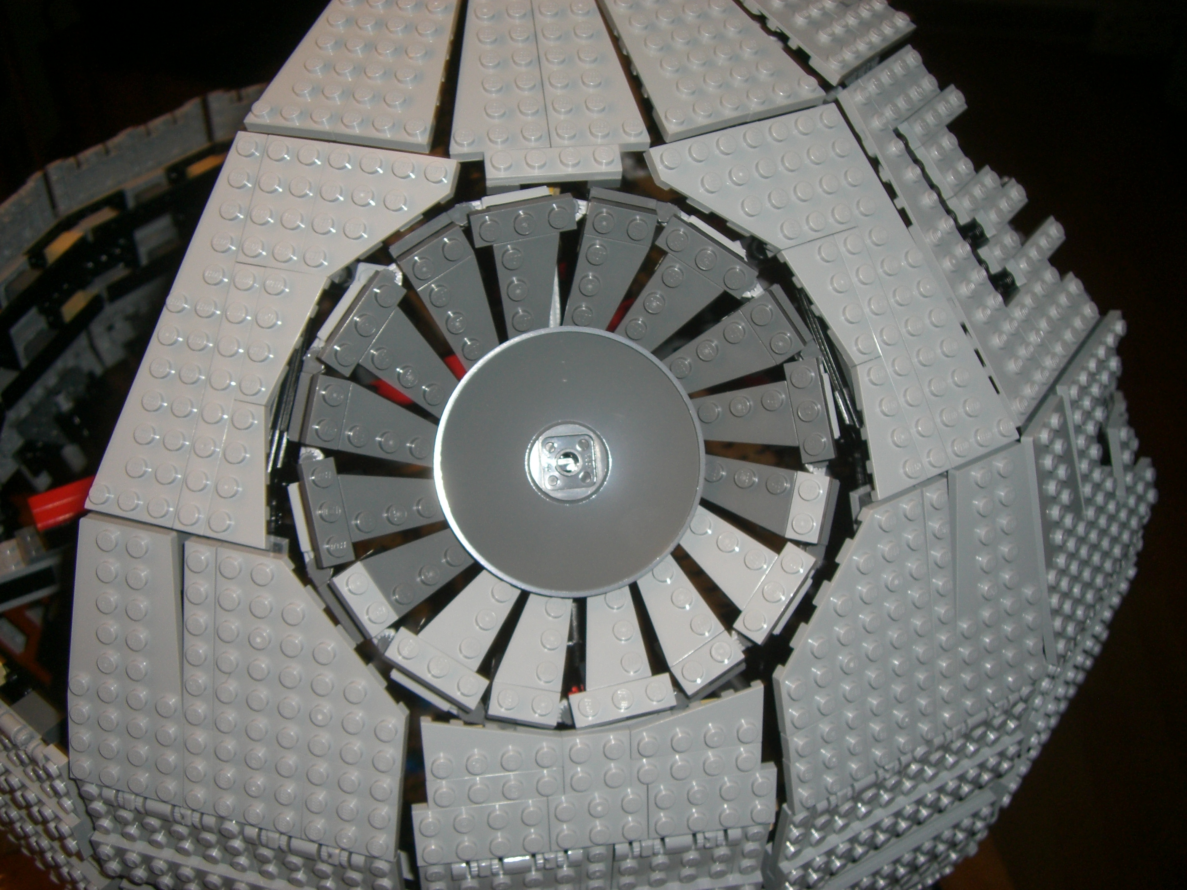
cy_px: 445
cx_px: 594
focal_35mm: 38
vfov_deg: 37.7
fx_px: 1303
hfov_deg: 49.0
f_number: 2.7
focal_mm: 6.2
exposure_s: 1/60
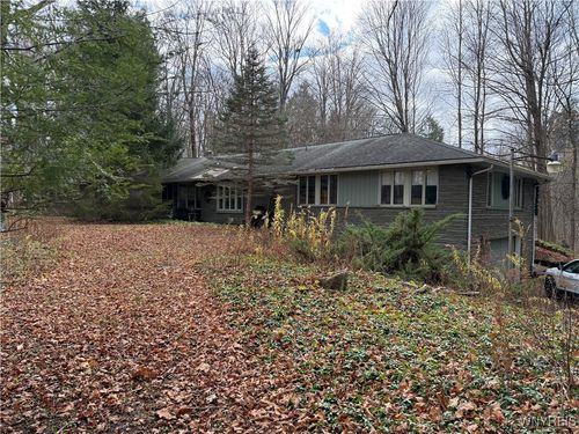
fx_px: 401
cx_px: 290
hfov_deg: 71.6
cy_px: 217
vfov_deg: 56.8
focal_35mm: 24
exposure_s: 1/683
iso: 100
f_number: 1.78
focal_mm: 6.76
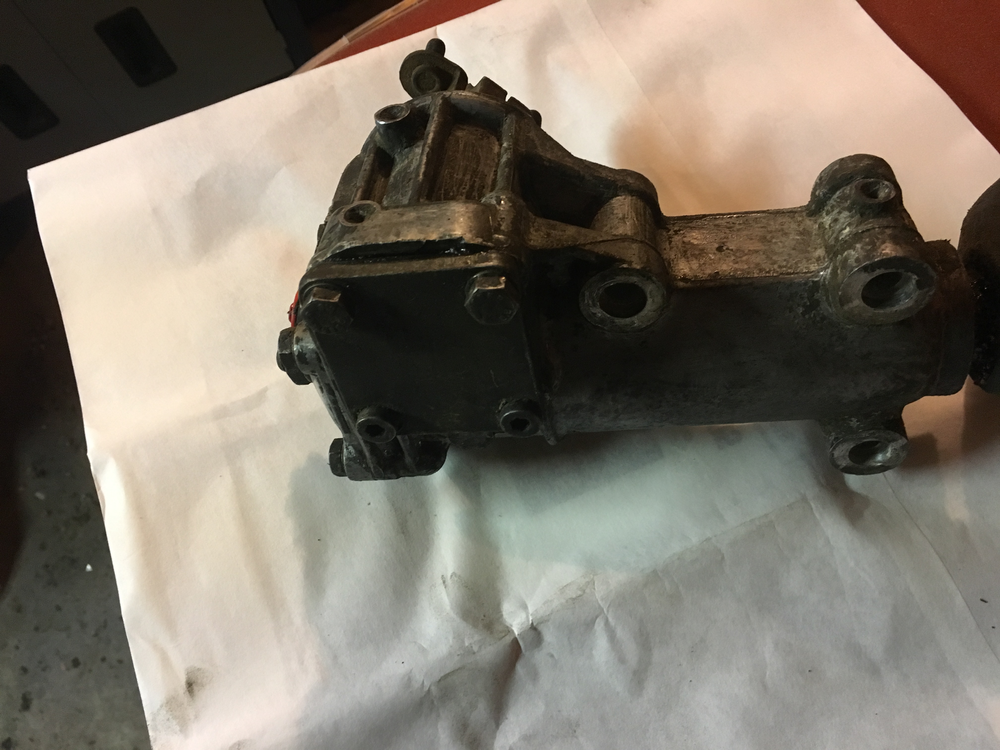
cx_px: 500
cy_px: 375
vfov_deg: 48.2
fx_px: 838
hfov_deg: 61.7
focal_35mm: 29
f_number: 2.2
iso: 200
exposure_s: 1/17
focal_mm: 4.15
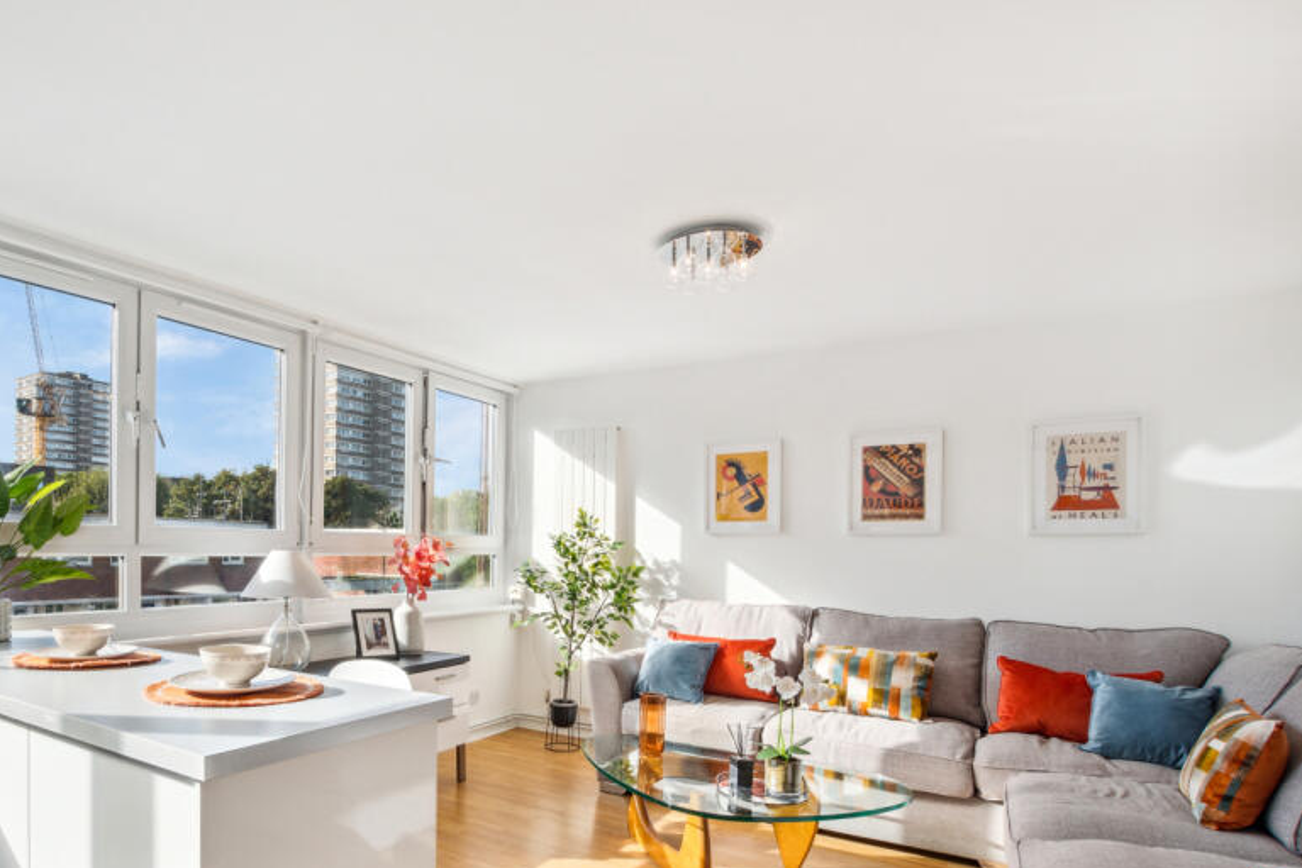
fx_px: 723
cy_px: 548
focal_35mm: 20
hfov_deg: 81.5
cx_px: 446
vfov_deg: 61.0
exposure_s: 1/160
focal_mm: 10
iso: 400
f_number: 11
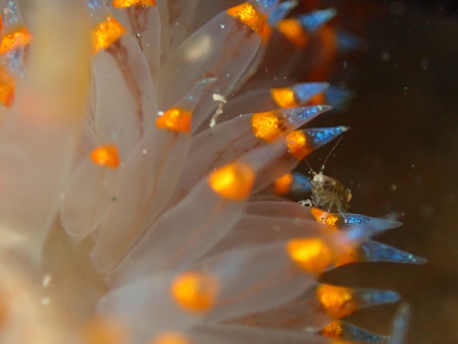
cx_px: 229
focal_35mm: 82
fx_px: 1085
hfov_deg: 23.8
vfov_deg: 18.0
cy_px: 172
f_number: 13
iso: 800
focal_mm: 14.62
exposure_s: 1/80
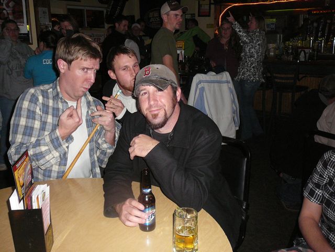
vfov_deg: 40.7
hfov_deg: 52.6
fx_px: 339
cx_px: 168
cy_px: 126
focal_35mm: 35
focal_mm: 5.2
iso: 250
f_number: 2.8
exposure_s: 1/30
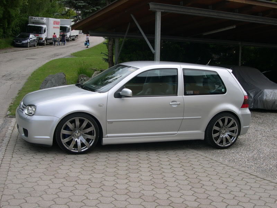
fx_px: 376
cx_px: 138
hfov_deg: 40.4
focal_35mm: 47
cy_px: 104
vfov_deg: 30.9
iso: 100
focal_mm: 10.1
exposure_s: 1/108
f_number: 8.4
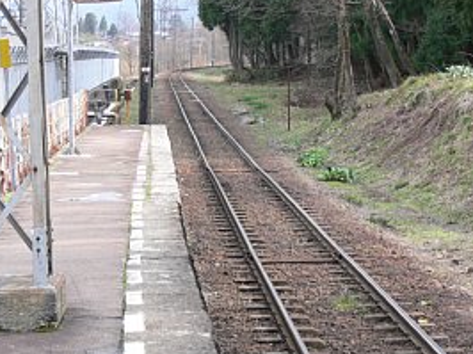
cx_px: 229
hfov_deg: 17.0
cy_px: 128
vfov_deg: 12.7
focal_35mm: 116
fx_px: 1584
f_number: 4
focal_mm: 16.2
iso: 80
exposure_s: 1/80
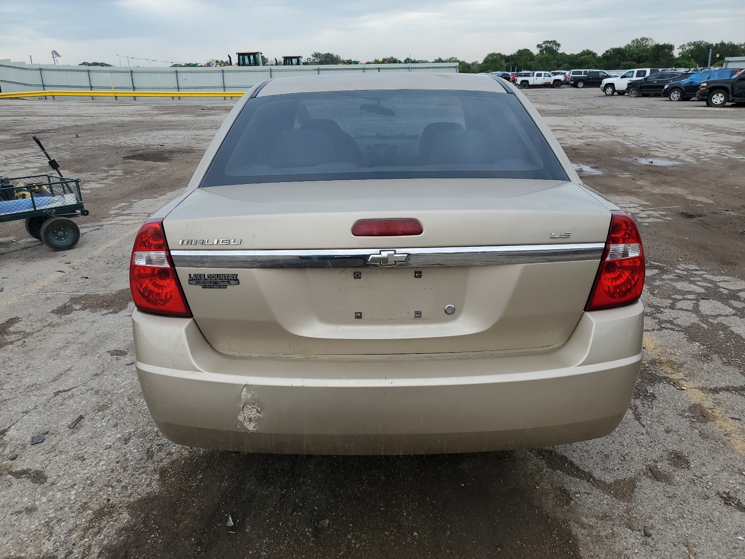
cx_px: 372
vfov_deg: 53.1
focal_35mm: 26
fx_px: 560
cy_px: 280
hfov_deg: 67.3
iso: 50
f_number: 1.5
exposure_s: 1/455
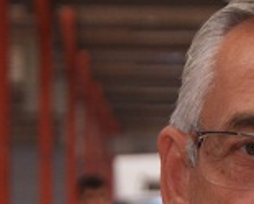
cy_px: 292
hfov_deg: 5.5
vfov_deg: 4.4
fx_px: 2646
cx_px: 281
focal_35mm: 352
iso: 200
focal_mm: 50
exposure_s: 1/125
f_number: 5.6
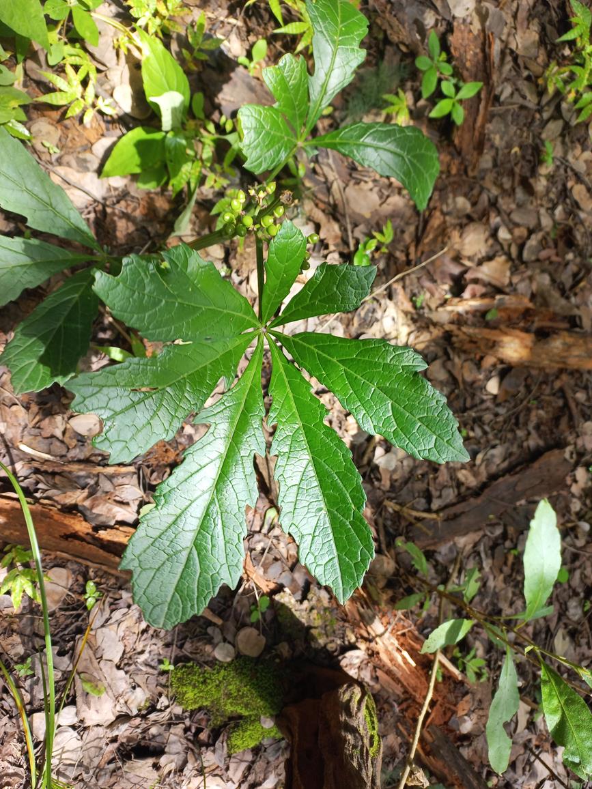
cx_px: 296
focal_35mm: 25
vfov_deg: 69.4
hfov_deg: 54.9
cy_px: 394
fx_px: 570
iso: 40
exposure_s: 1/100
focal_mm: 4.6
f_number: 1.8
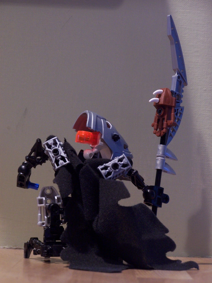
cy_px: 142
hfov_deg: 9.3
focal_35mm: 159
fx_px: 1298
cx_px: 106
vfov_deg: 12.4
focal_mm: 26.4
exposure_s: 1/8
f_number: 3.2
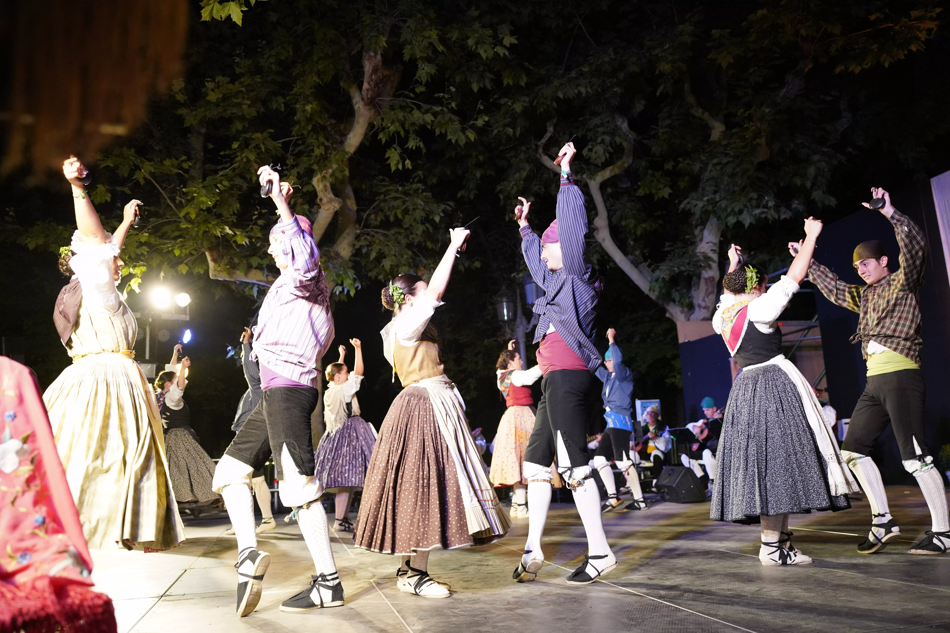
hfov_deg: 63.7
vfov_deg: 45.0
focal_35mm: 29
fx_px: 765
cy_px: 316
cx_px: 475
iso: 5000
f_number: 2.8
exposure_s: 1/250
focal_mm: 29
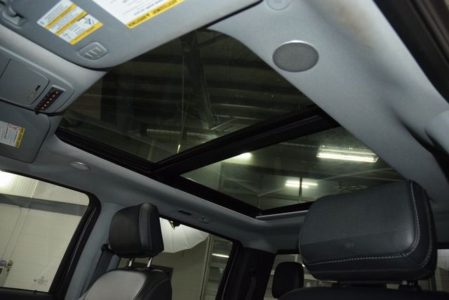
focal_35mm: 27
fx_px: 337
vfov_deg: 48.0
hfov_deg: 67.4
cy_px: 150
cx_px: 224
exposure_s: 1/125
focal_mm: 18
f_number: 3.5
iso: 1800
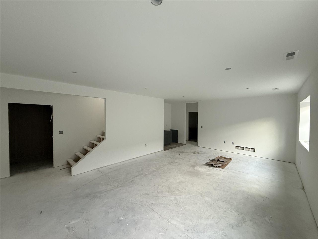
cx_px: 159
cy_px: 120
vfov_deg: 85.7
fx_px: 129
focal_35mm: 14
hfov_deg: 102.1
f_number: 2.2
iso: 500
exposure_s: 1/60
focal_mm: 2.22
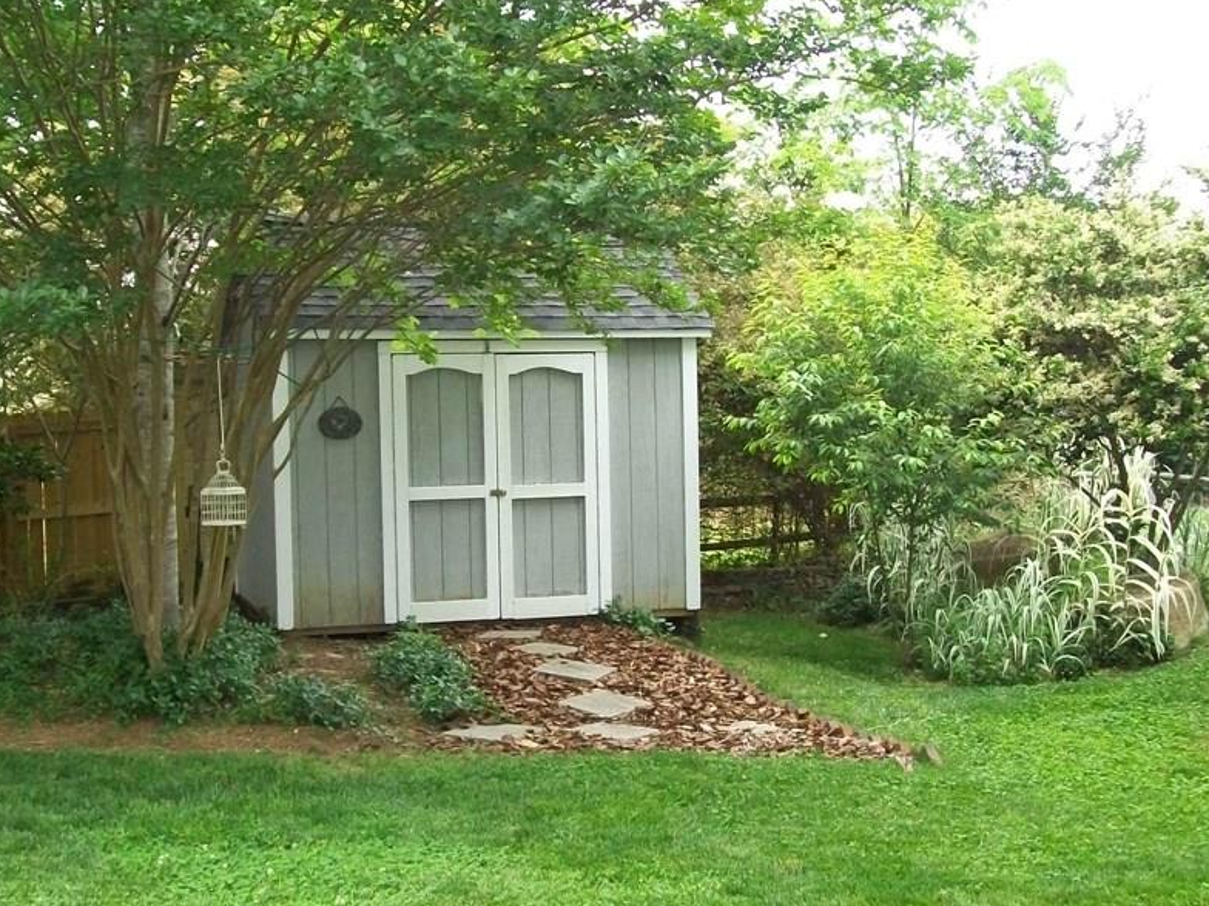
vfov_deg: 30.9
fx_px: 1642
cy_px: 462
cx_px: 484
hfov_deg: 40.3
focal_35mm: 47
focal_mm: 6
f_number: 2.7
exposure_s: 1/125
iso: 160
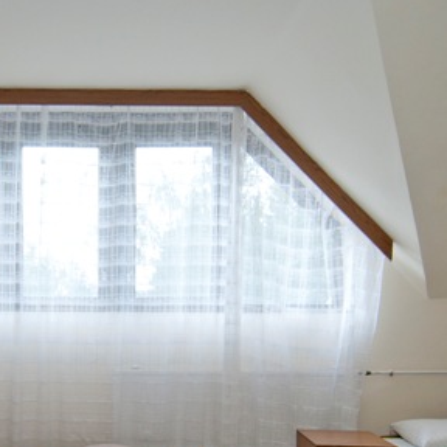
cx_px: 112
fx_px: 497
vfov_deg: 46.9
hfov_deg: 46.7
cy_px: 330
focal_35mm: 34
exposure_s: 1/200
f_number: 4
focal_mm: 12
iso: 400
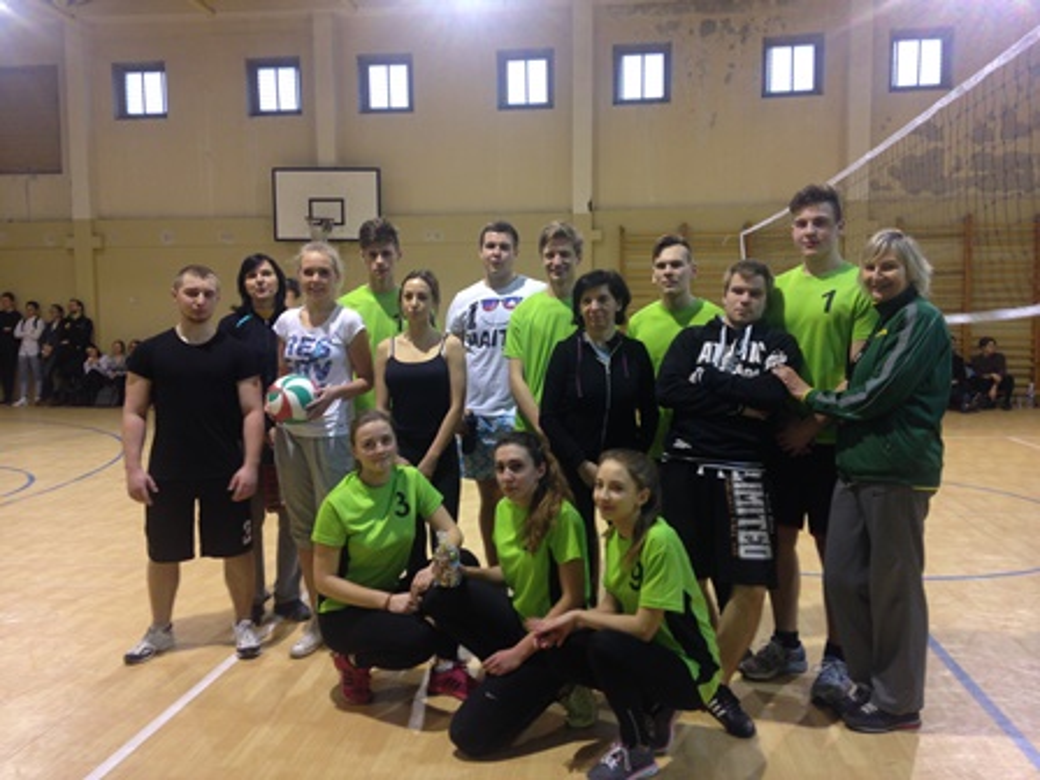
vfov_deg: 42.9
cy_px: 390
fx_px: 991
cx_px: 520
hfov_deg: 55.4
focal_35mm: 33
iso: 80
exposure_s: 1/20
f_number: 2.4
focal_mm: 4.12
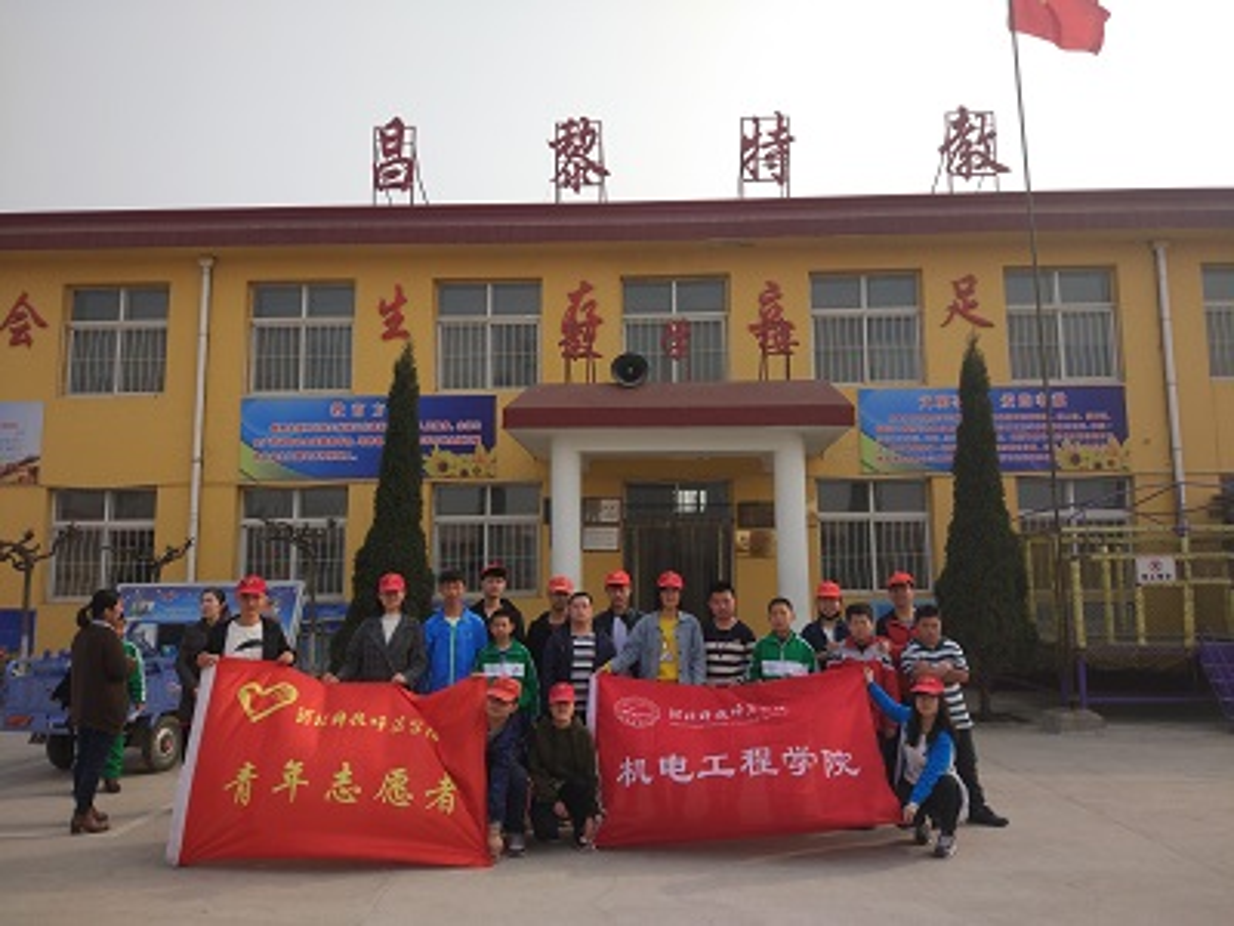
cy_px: 463
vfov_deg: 49.7
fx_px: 998
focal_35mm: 28
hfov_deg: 63.4
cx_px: 617
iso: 100
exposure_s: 1/863
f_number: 2
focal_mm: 4.26
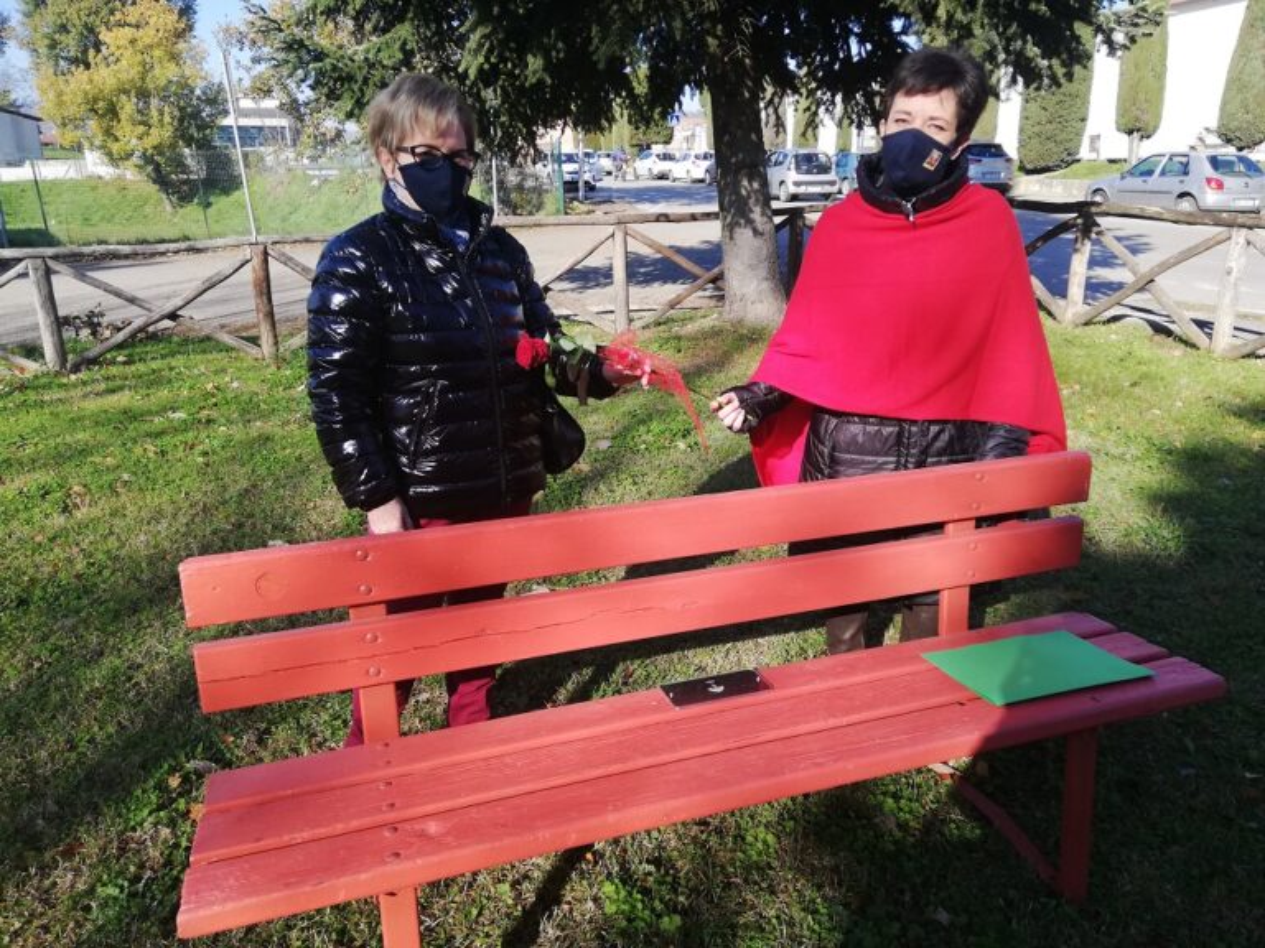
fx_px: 950
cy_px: 474
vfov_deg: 53.1
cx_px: 632
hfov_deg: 67.3
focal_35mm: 26
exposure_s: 1/390
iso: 50
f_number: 2.2
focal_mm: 3.81
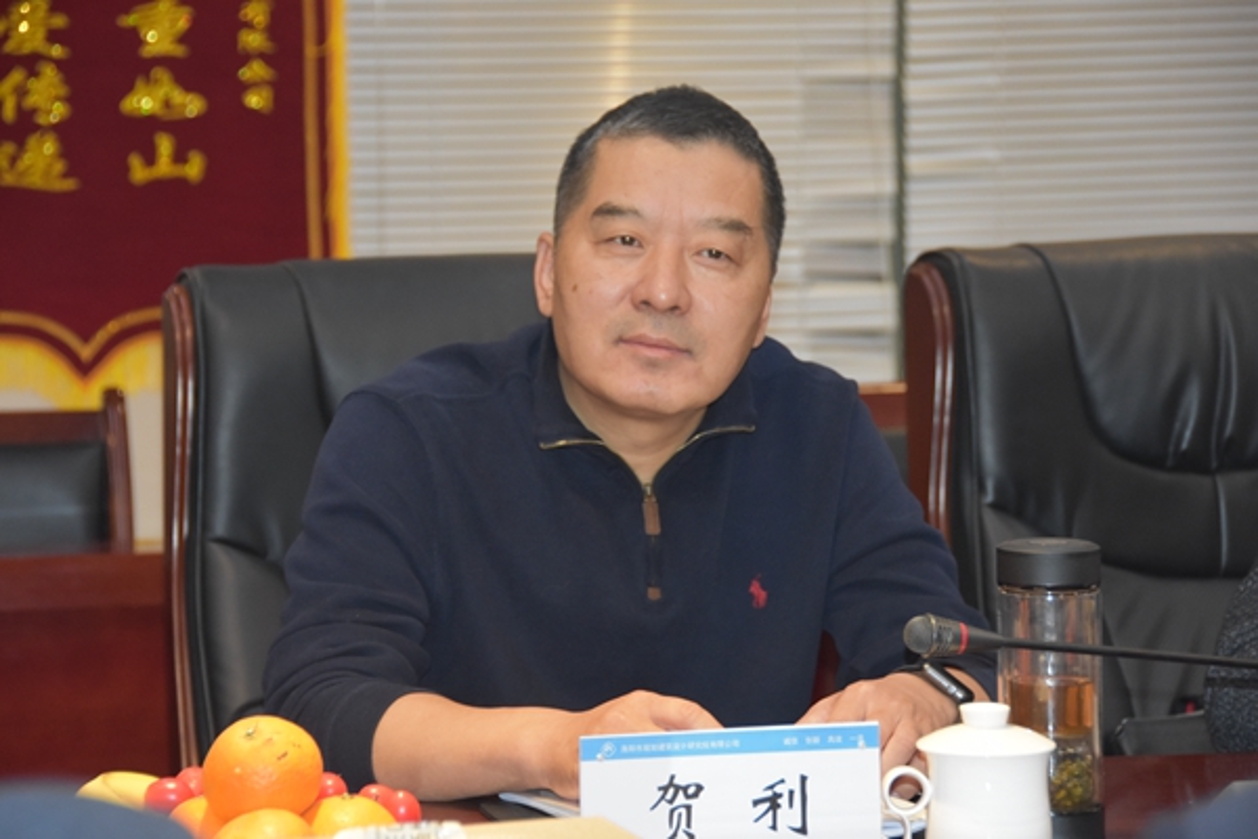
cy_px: 420
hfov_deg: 14.4
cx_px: 629
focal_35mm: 142
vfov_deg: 9.6
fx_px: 4979
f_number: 5.3
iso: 2000
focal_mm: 95
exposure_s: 1/60
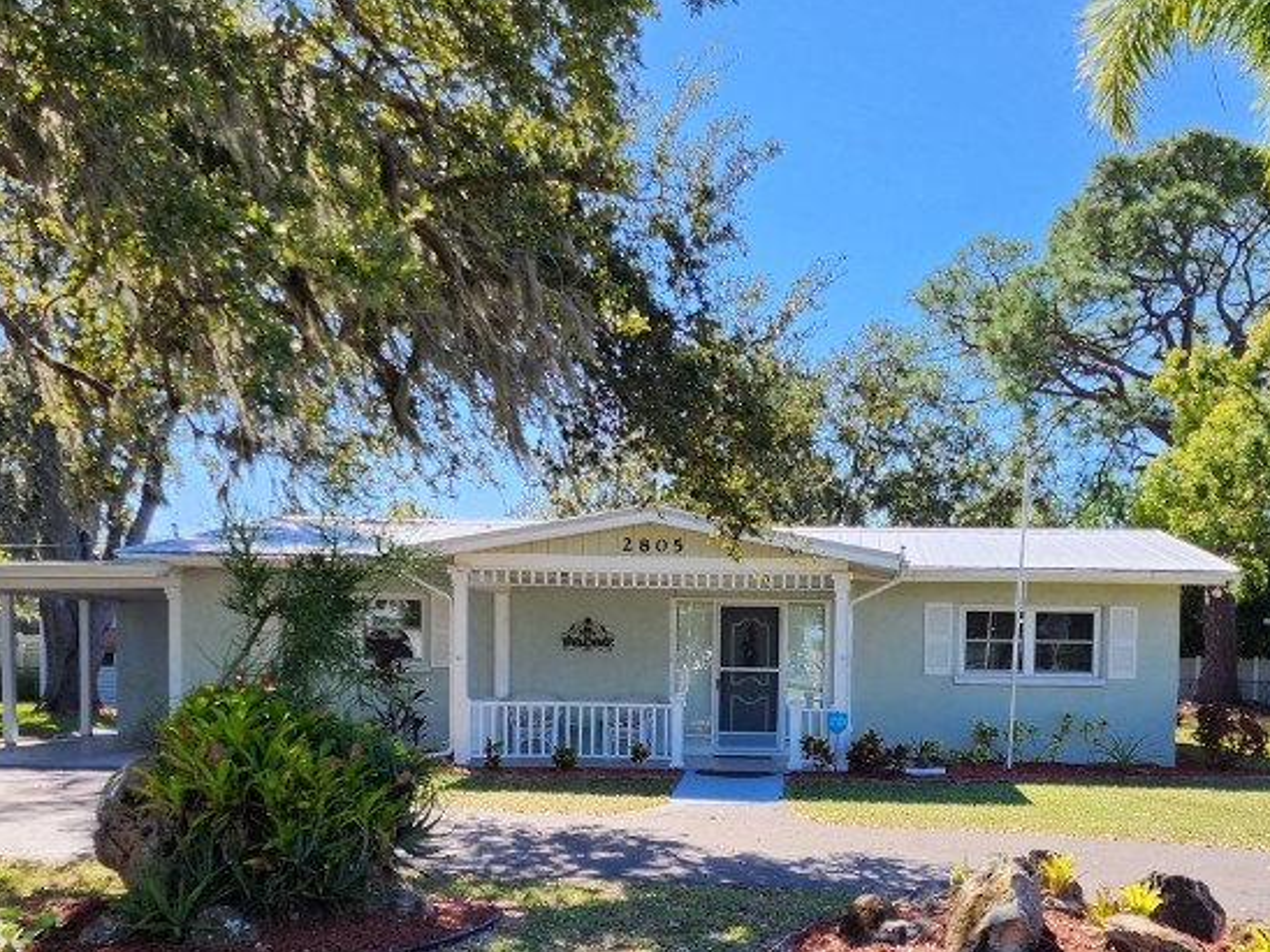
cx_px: 811
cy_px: 732
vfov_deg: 32.8
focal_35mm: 43
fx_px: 1578
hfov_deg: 43.4
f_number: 1.8
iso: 12
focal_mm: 6.4
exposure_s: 1/538
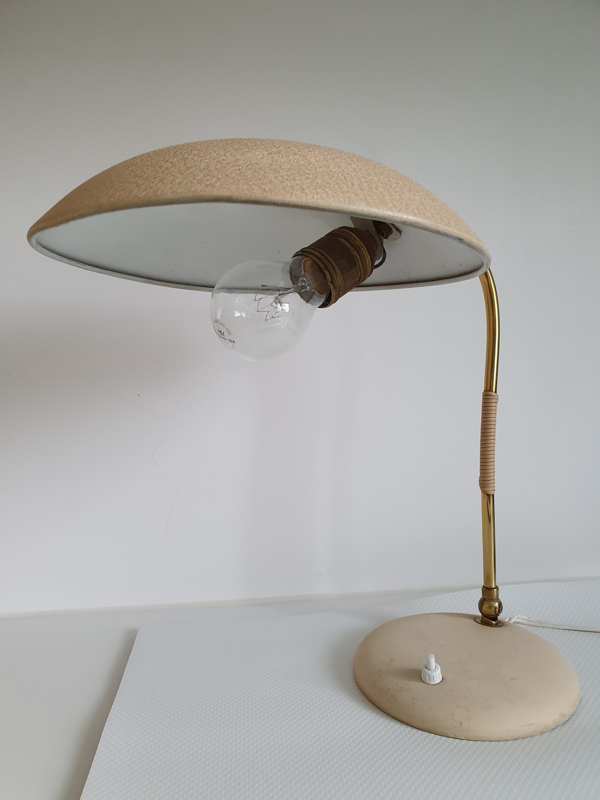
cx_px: 300
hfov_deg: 53.1
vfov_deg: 67.3
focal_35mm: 26
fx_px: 601
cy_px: 400
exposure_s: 1/50
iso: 250
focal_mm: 4.32
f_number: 2.4
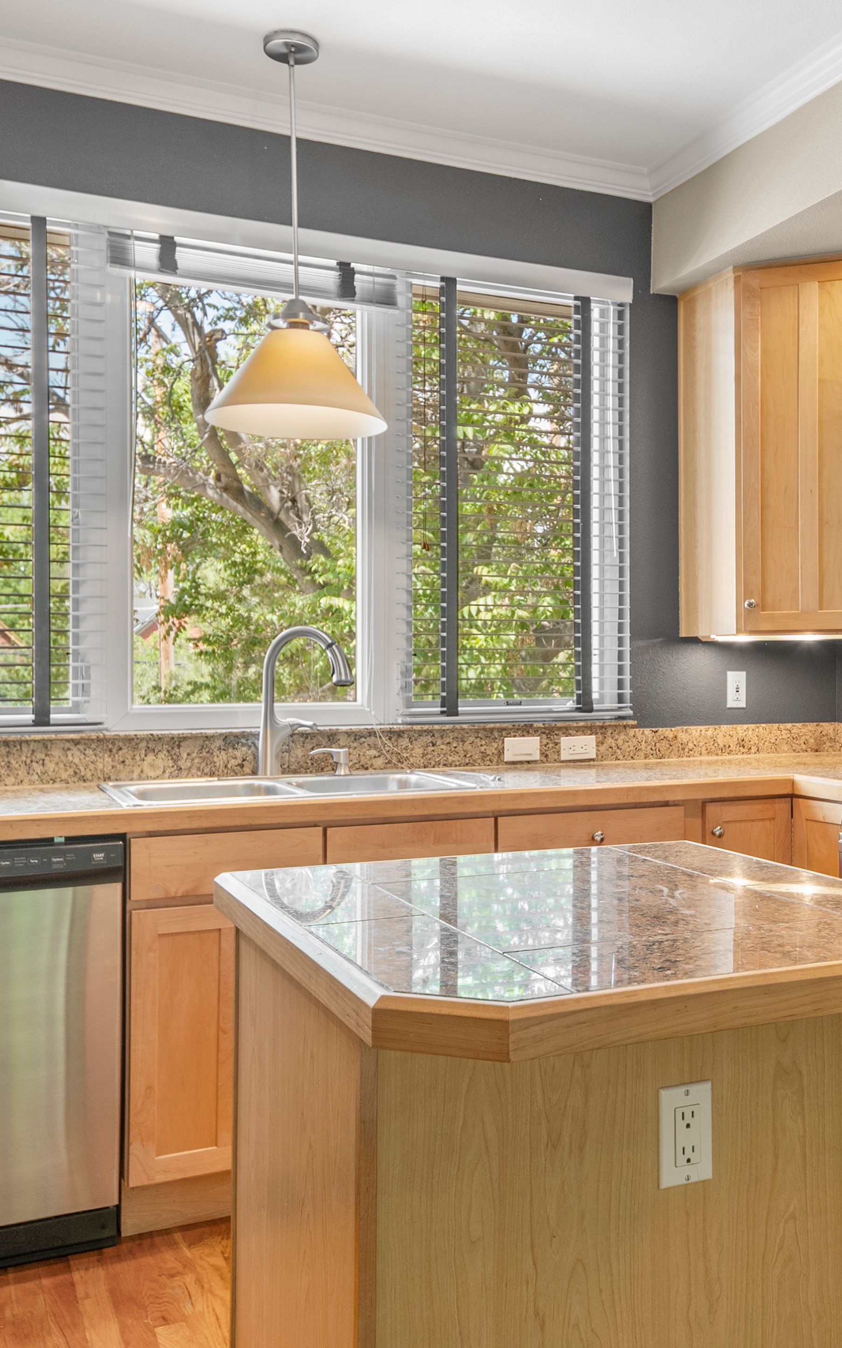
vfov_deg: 56.7
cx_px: 587
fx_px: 1248
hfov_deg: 36.7
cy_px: 681
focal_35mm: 34
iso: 400
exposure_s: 1/8
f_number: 6.3
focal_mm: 16
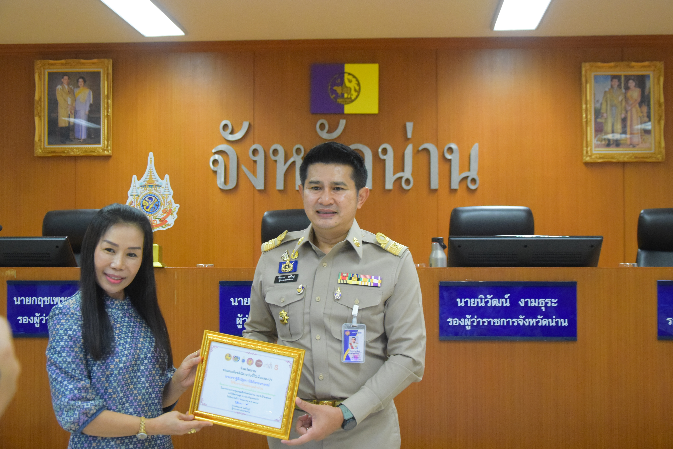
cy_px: 224
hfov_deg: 35.0
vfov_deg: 23.8
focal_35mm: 57
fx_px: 1066
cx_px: 336
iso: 3200
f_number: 5.6
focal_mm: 38
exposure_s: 1/125
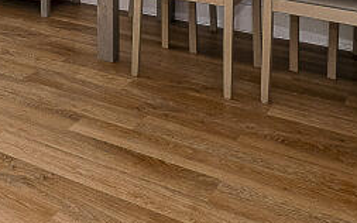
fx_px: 603
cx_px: -76
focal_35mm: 62
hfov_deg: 28.5
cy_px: -167
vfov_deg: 17.4
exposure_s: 1/40
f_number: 7.1
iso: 500
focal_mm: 10
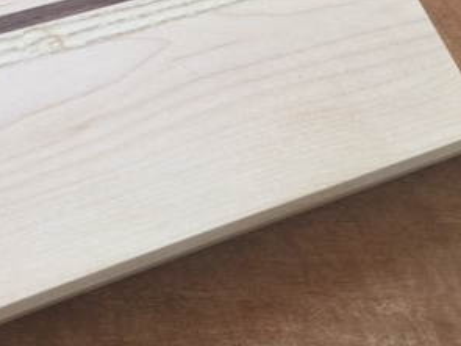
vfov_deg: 23.2
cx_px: 36
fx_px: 839
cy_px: 133
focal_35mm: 63
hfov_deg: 29.3
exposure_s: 1/33
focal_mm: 4.15
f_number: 2.2
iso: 32
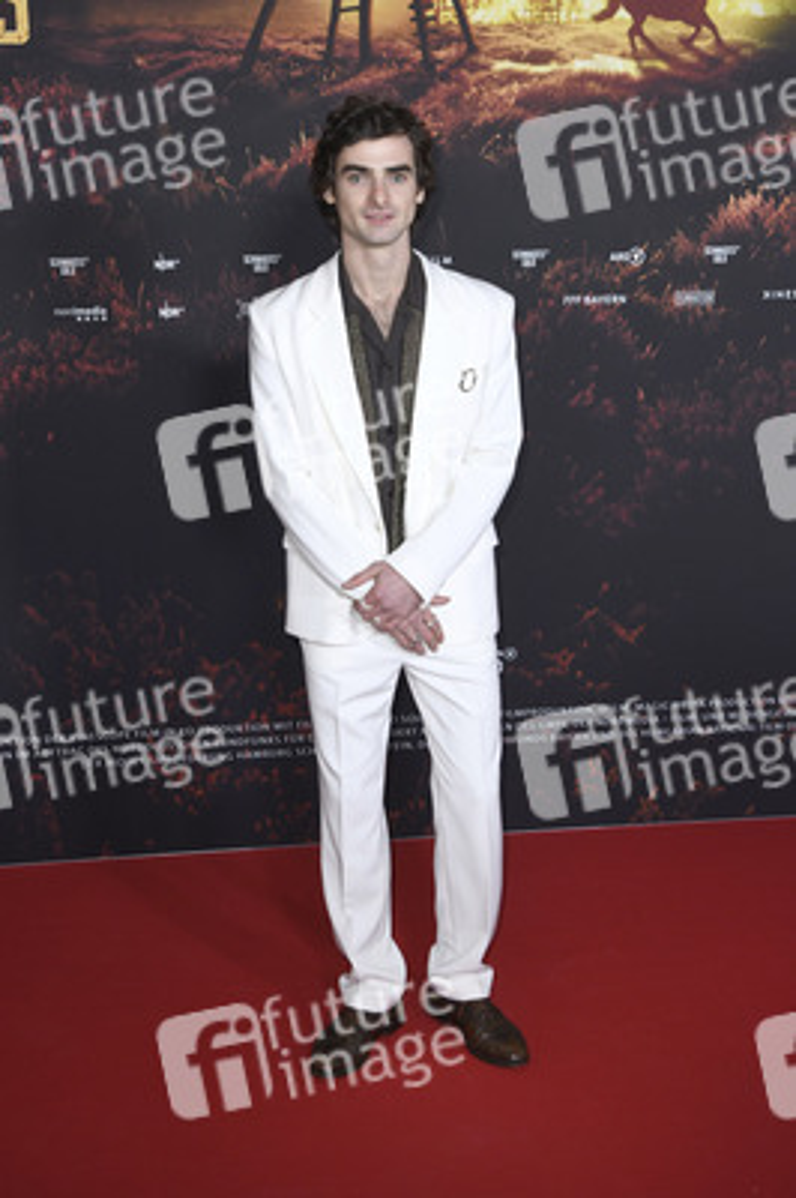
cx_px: 398
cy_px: 599
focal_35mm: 46
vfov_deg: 42.8
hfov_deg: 29.2
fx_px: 1528
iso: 1250
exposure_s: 1/400
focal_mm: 46
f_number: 4
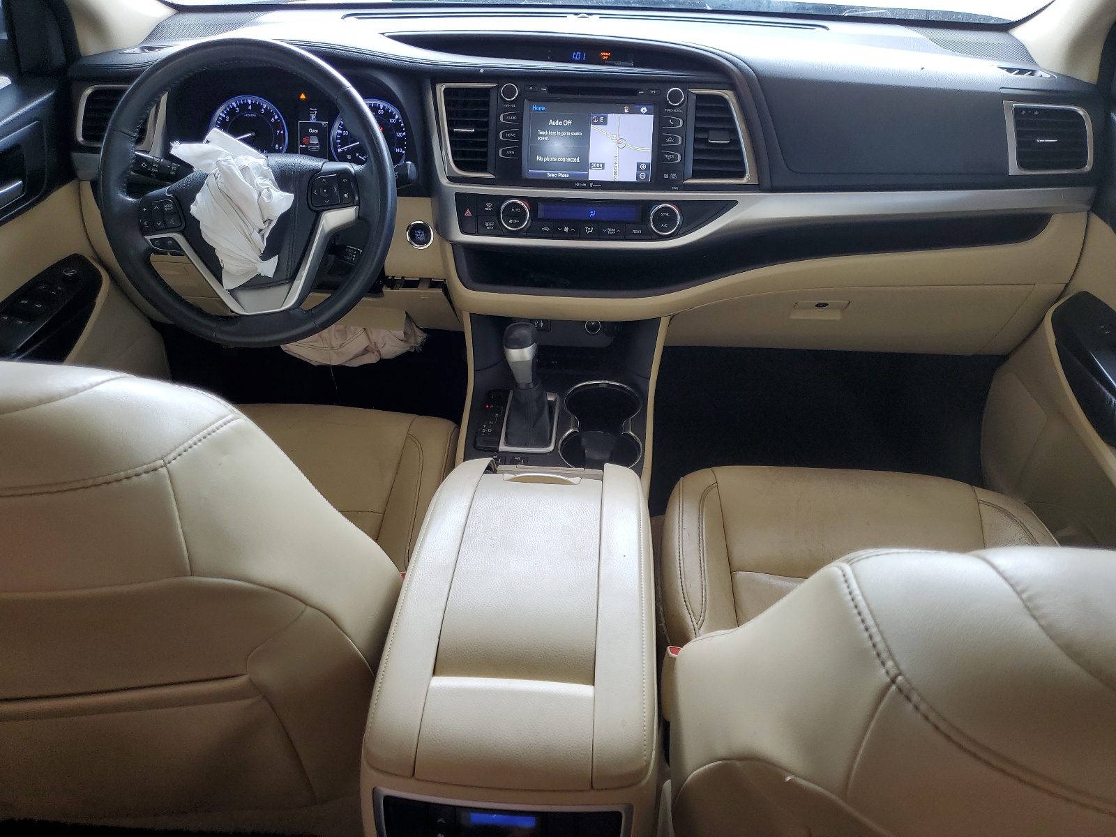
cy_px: 418
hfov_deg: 67.3
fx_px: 838
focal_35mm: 26
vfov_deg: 53.1
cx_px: 558
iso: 52
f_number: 1.5
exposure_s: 1/120
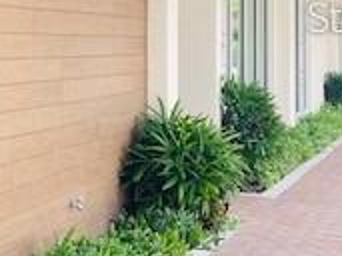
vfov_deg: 13.9
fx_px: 1037
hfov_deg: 17.2
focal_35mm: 105
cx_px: -144
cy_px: 16
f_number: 1.8
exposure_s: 1/267
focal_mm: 3.99
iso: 20
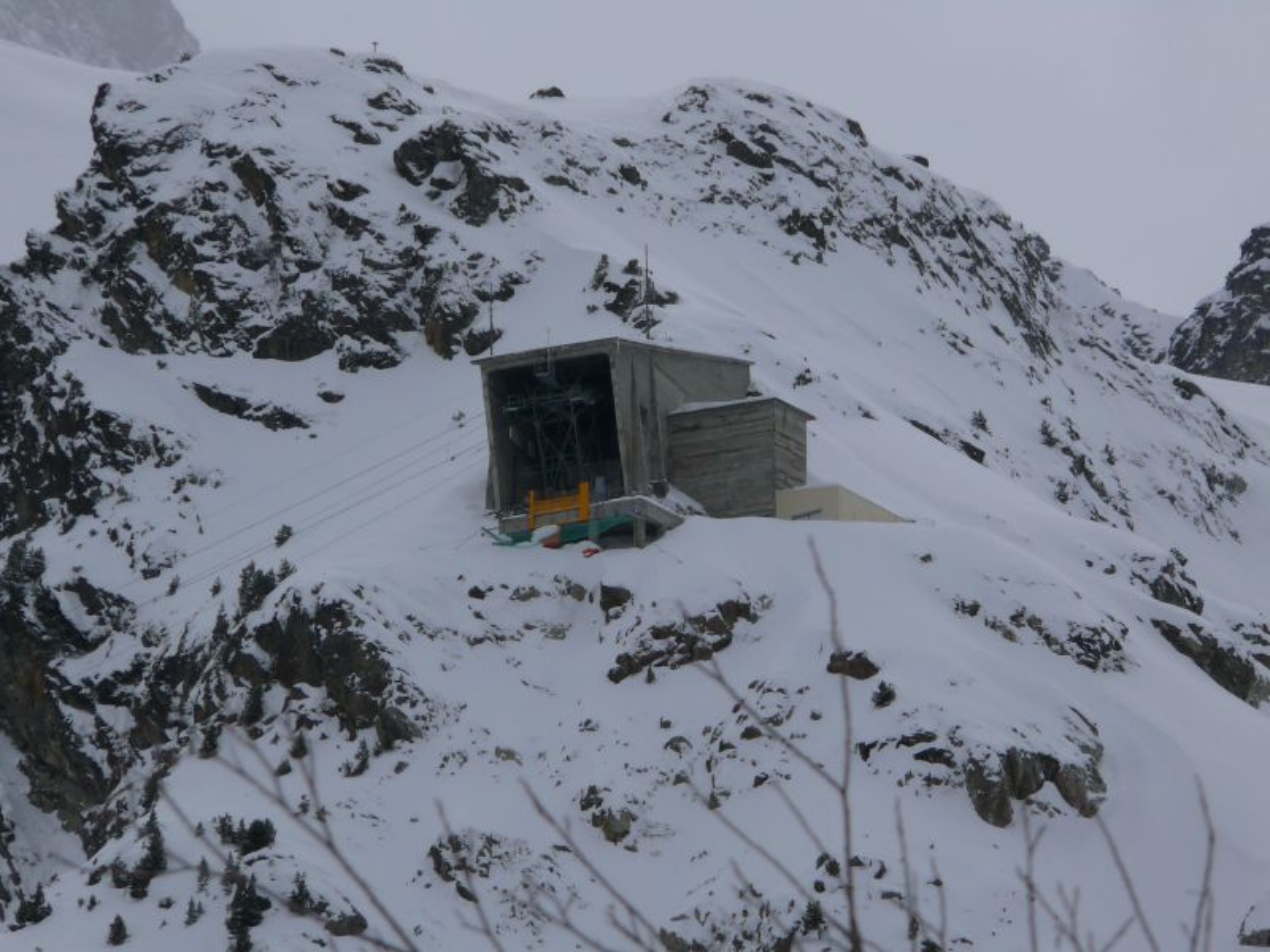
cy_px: 476
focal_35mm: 420
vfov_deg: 3.5
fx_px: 15409
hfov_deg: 4.7
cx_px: 635
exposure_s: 1/800
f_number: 10
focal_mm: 88.8
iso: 100
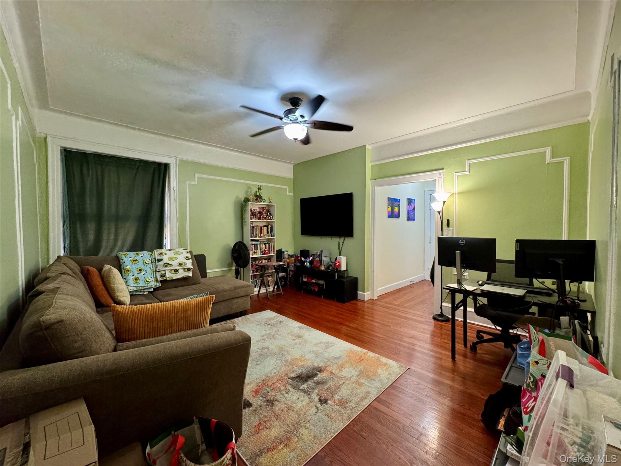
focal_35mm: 14
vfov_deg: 85.7
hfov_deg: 102.1
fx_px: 251
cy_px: 233
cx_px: 310
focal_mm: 2.22
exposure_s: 1/60
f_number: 2.2
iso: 400
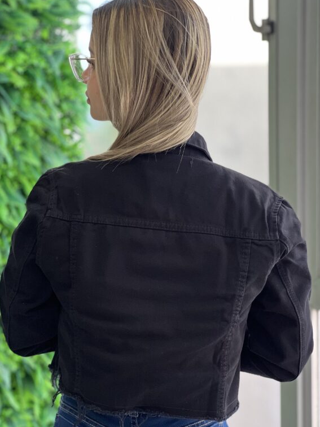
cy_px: 239
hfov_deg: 15.6
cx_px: 152
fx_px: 1171
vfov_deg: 20.6
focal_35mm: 95
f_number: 2.8
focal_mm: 9
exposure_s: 1/120
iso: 200
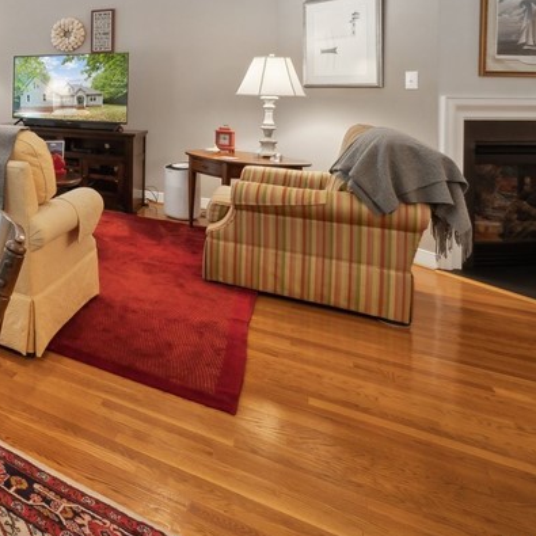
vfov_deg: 52.8
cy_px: 92
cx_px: -114
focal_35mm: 28
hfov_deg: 39.9
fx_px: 491
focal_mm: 12
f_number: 7.1
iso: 200
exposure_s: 1/5
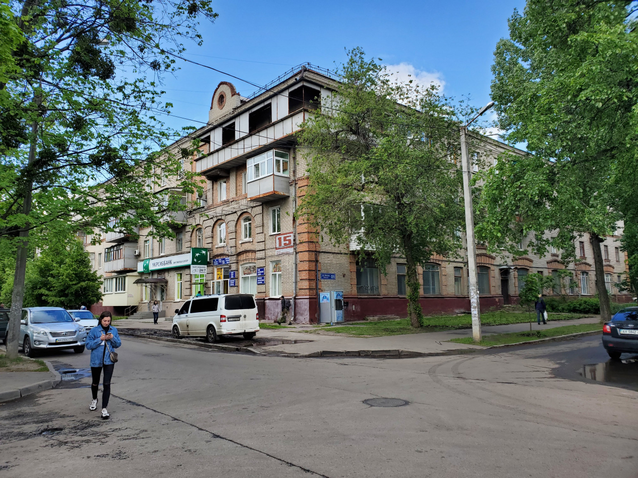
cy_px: 239
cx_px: 319
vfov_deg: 53.1
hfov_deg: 67.3
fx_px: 479
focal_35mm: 26
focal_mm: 4.3
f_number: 2.4
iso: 50
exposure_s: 1/605
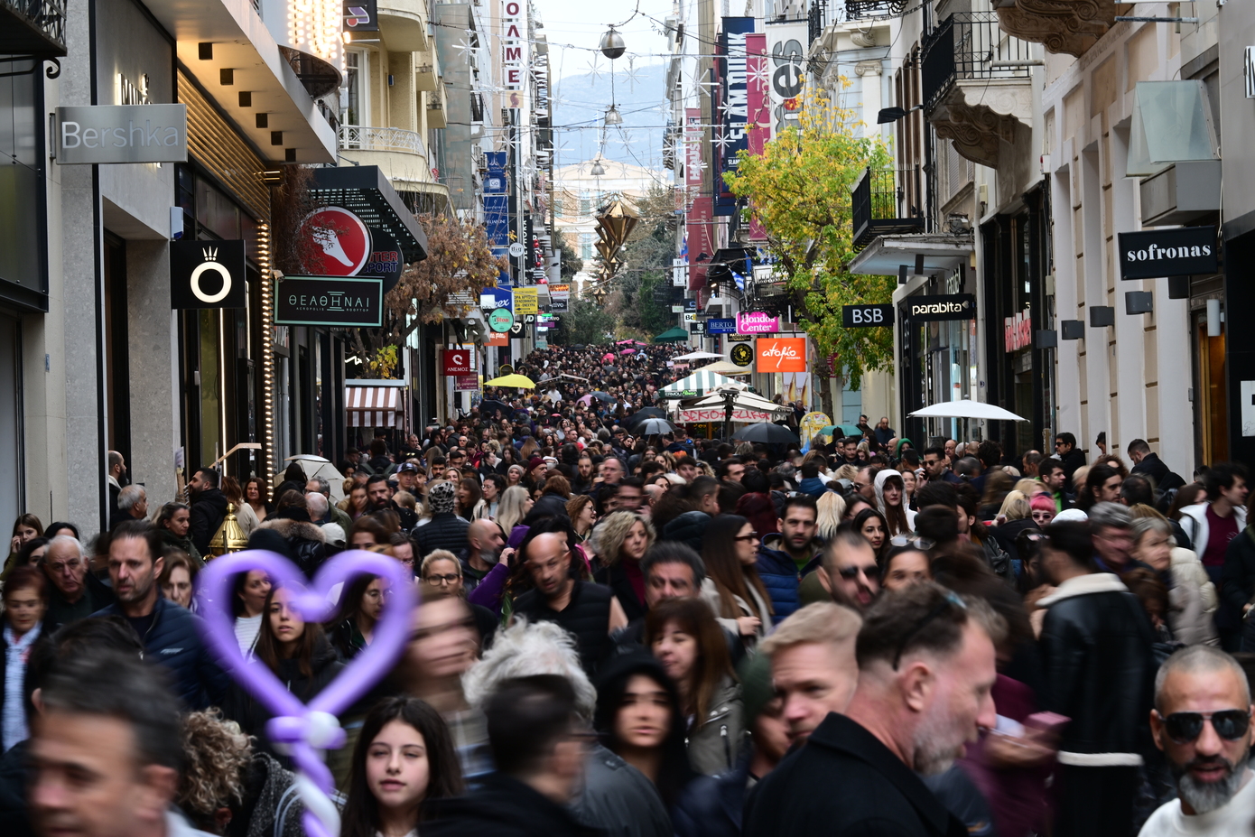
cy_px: 418
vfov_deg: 11.0
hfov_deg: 16.4
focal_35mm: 125
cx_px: 628
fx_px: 4358
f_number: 18
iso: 200
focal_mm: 125
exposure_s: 1/10
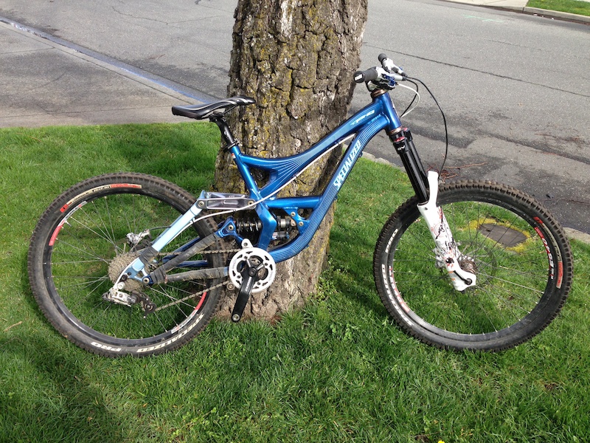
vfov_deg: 42.9
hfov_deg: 55.4
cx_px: 295
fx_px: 562
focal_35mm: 33
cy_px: 222
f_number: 2.4
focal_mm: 4.12
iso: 50
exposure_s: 1/369
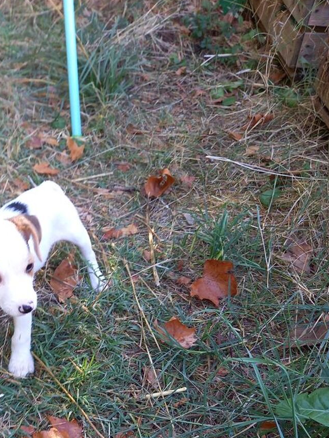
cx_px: 87
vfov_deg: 46.2
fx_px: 494
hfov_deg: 36.1
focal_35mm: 39
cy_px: 328
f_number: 1.8
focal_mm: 4.65
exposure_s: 1/50
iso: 80
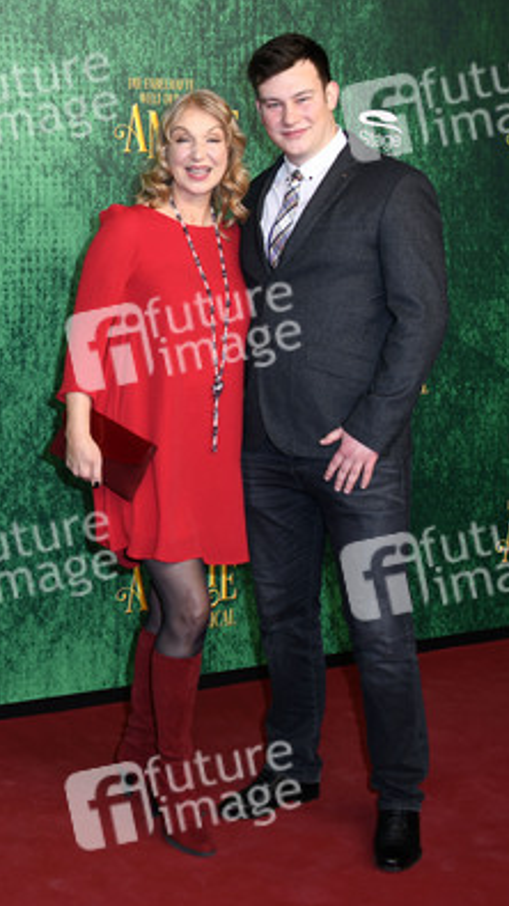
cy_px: 452
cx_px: 250
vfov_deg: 55.3
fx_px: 864
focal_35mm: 36
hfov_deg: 32.8
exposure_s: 1/160
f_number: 6.3
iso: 250
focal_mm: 34
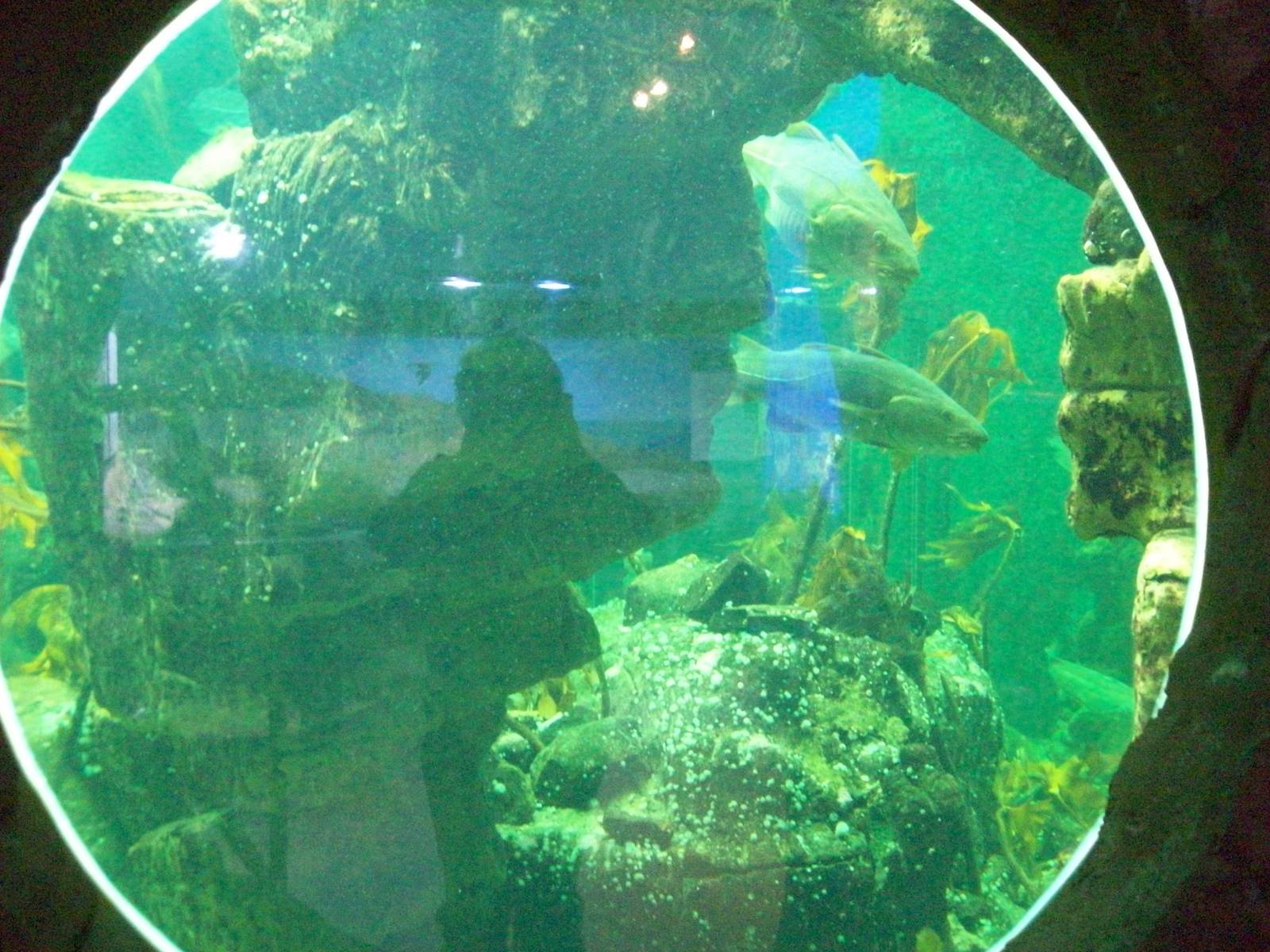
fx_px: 1651
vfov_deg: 32.2
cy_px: 476
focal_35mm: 45
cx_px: 635
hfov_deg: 42.1
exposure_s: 1/10.2
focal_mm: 7.6
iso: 800
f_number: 3
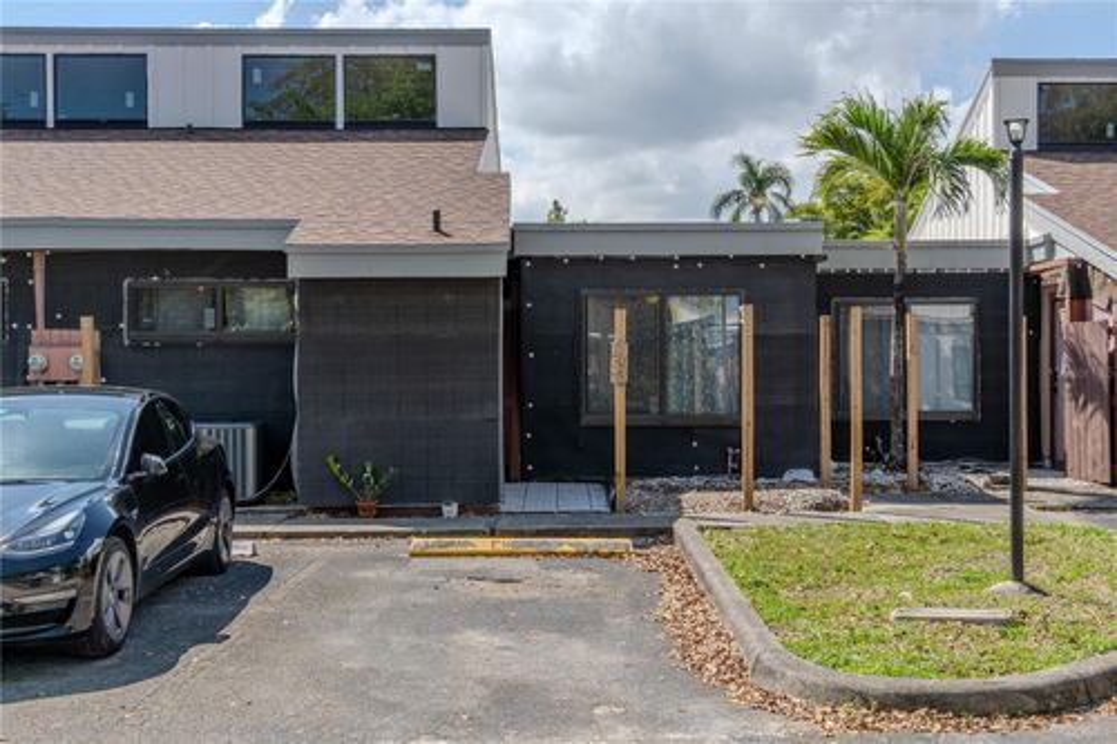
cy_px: 372
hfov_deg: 42.3
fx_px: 1442
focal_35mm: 46
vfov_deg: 28.9
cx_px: 558
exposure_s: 1/640
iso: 100
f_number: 9
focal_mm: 31
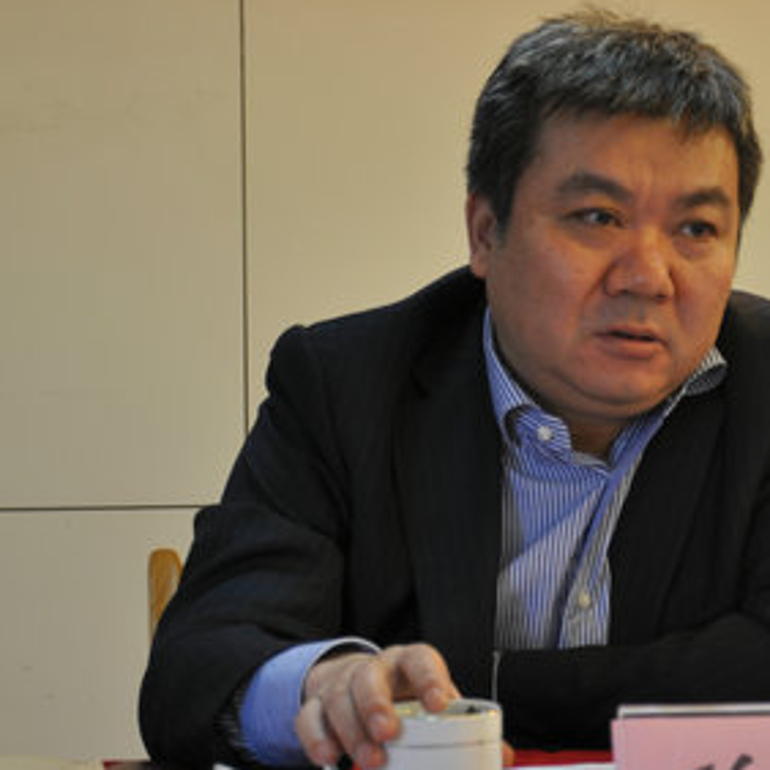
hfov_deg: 14.6
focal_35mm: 119
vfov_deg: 14.6
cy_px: 412
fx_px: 2995
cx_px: 568
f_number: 4.5
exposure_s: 1/5
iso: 200
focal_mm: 40
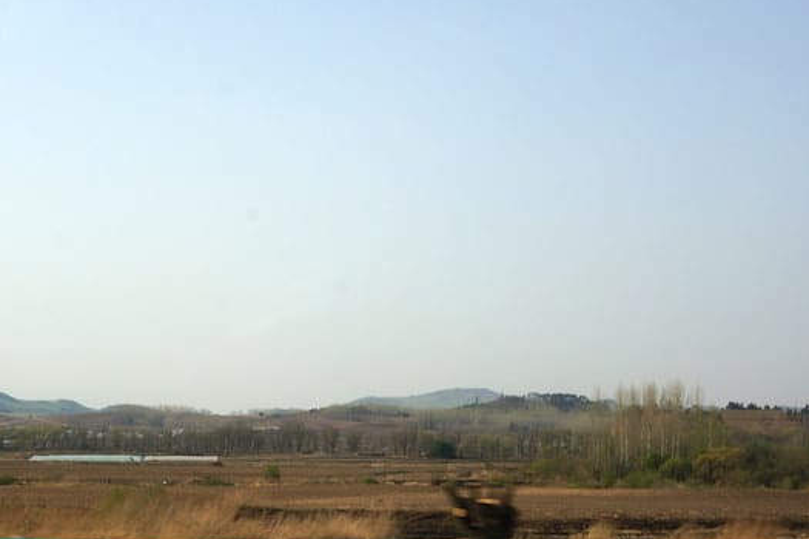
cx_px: 284
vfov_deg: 21.1
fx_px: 1438
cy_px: 376
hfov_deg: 31.2
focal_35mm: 64
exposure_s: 1/125
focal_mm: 28
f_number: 13
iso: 100
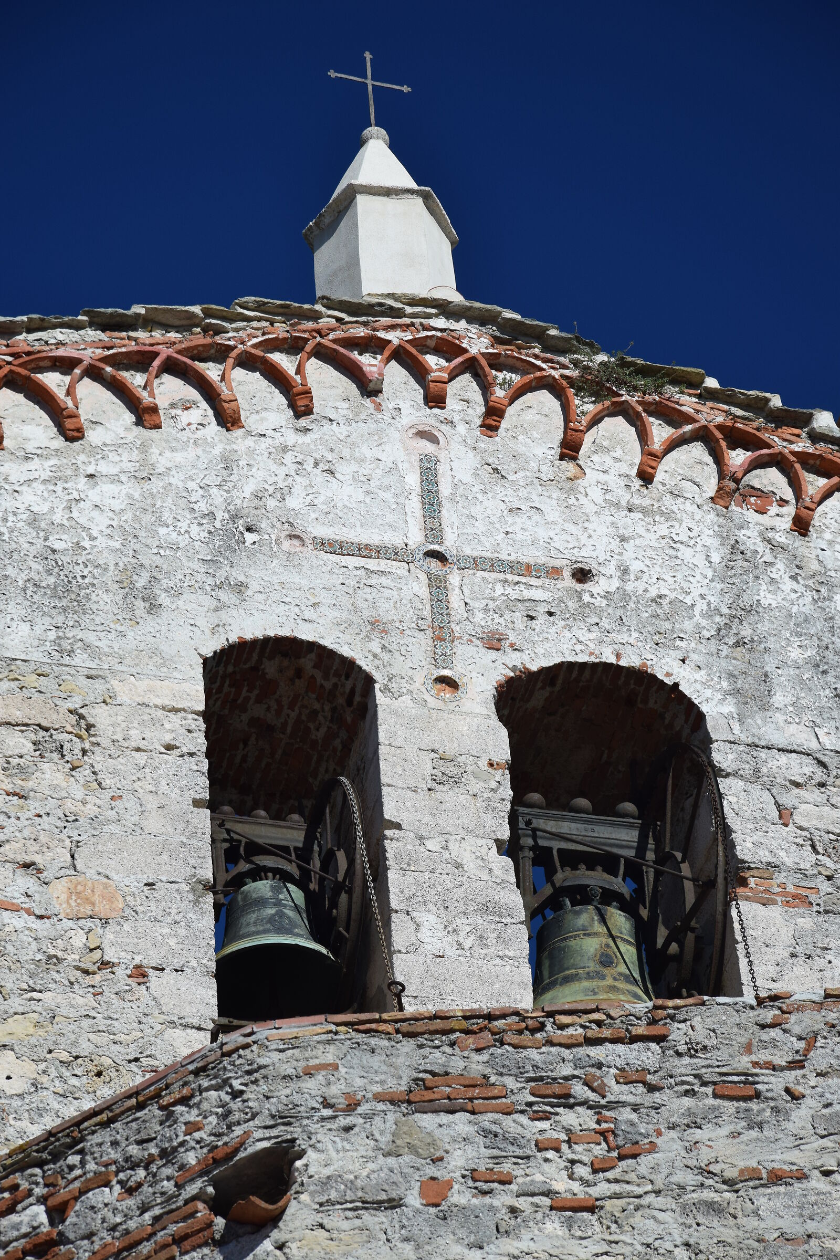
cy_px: 630
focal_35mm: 158
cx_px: 420
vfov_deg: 13.0
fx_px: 5512
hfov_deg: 8.7
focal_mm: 105
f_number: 9
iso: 200
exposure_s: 1/320
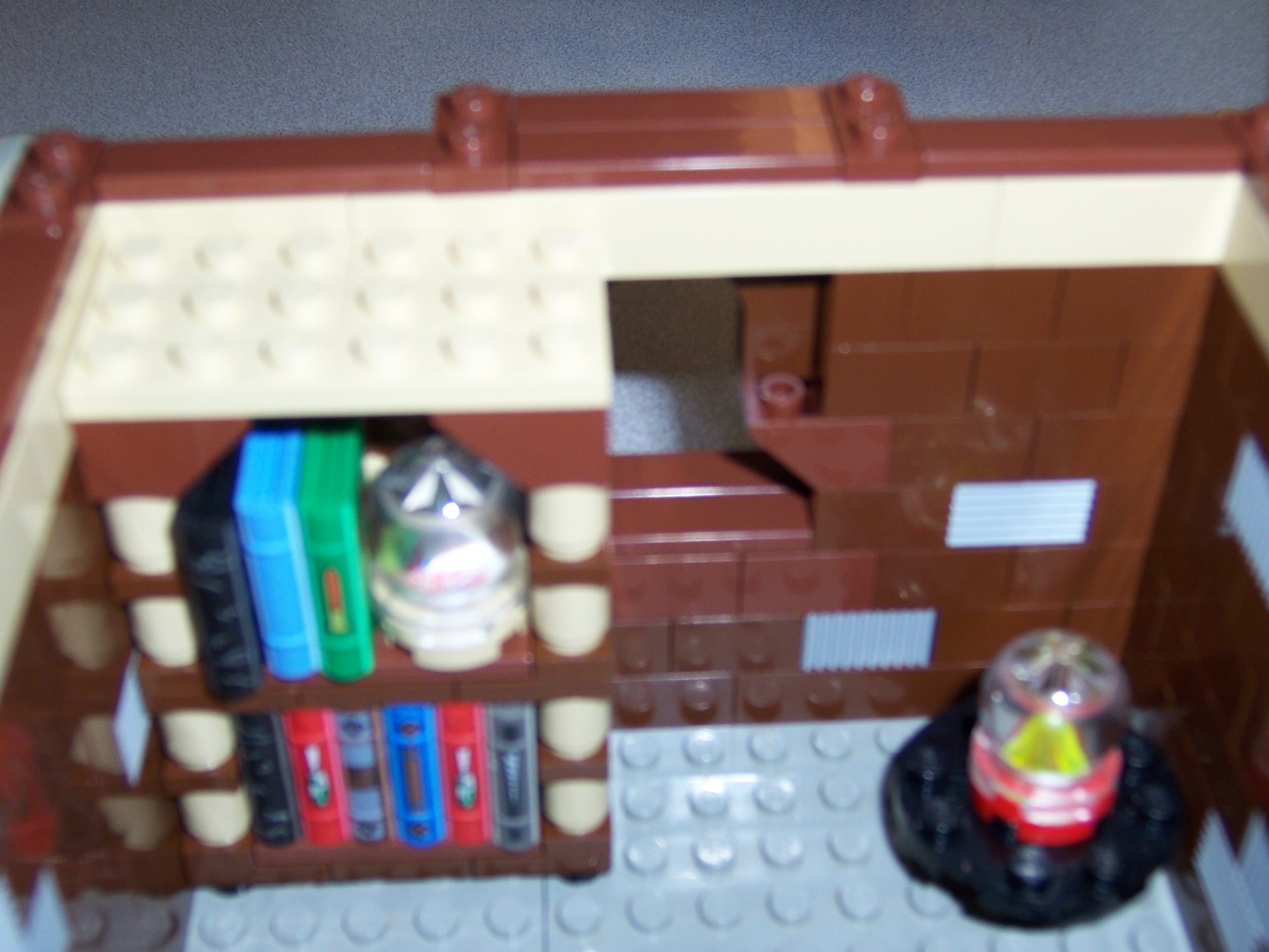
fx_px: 1796
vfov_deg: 29.7
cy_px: 476
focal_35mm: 49
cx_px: 634
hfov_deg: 38.9
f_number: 3.4
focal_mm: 8.2
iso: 80
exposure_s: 1/60
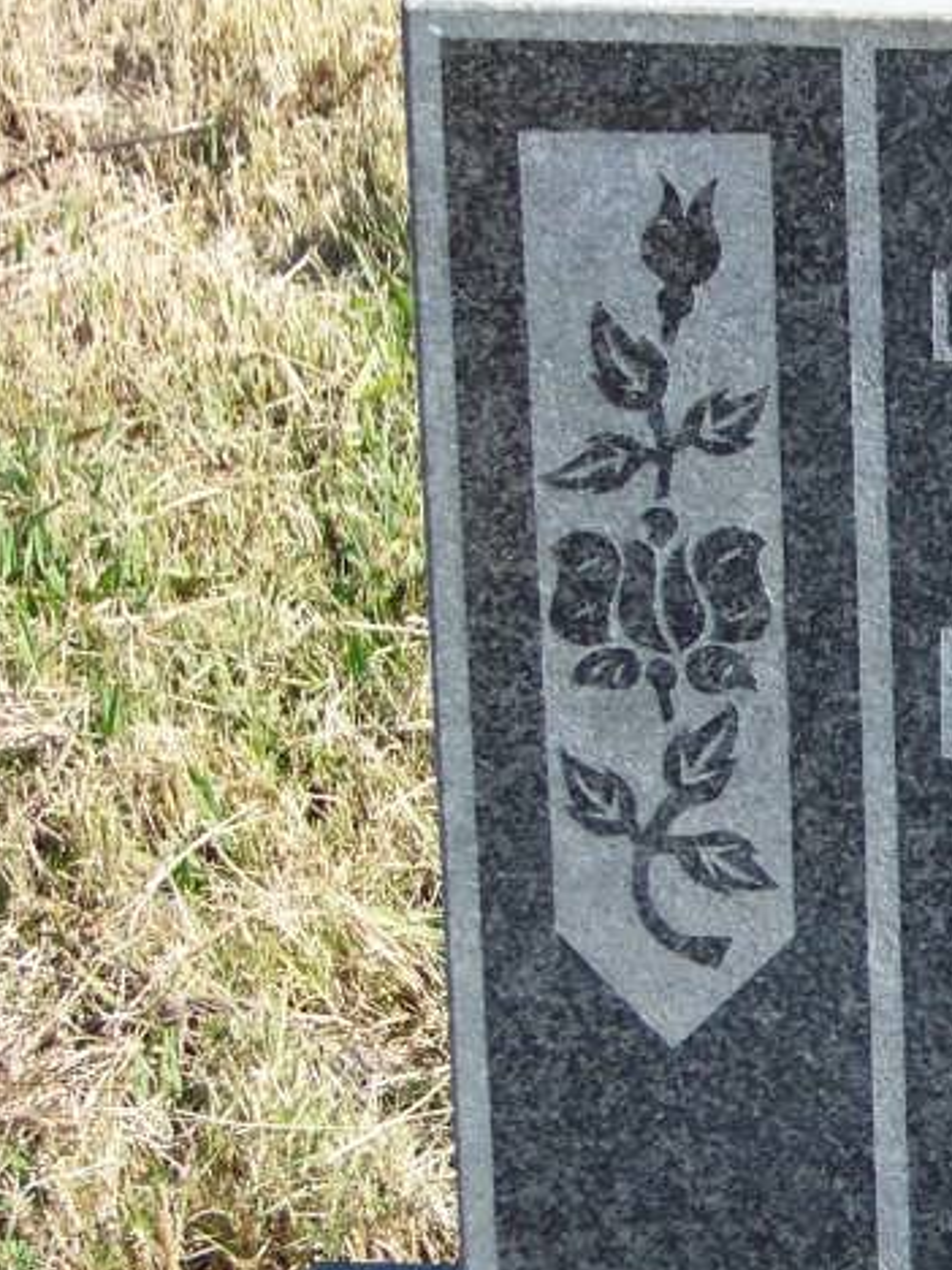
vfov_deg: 8.0
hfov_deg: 6.0
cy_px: 738
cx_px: 1557
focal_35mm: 246
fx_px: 9021
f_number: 3.2
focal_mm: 16.2
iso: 64
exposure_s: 1/400
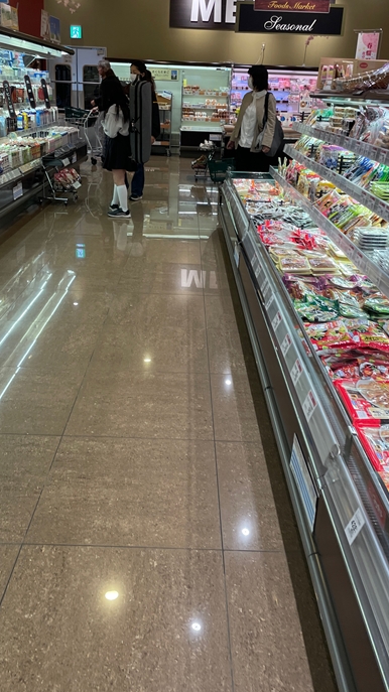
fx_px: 606
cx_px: 189
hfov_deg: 35.6
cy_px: 302
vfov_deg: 59.3
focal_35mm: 33
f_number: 1.6
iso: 80
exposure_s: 1/120
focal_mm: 4.2
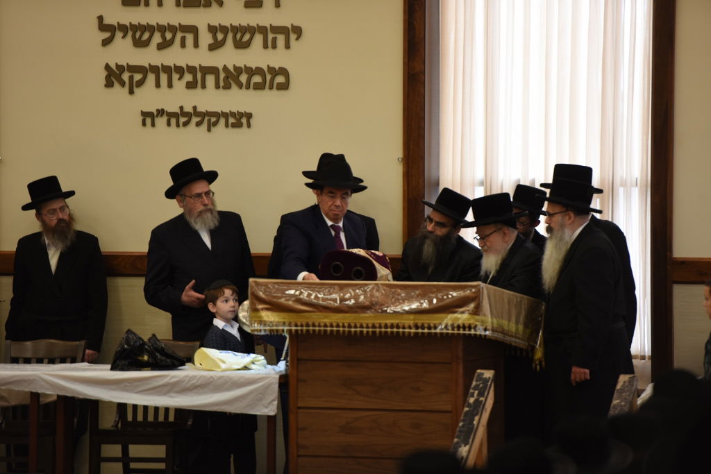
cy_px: 237
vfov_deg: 6.9
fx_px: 3950
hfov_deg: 10.3
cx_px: 356
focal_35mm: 200
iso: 320
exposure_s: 1/125
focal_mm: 200
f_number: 2.8
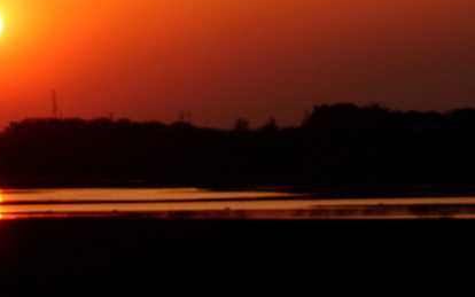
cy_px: -13
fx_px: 4571
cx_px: -18
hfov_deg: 5.9
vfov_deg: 3.7
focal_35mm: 353
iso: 100
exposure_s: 1/279
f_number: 5.9
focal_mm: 25
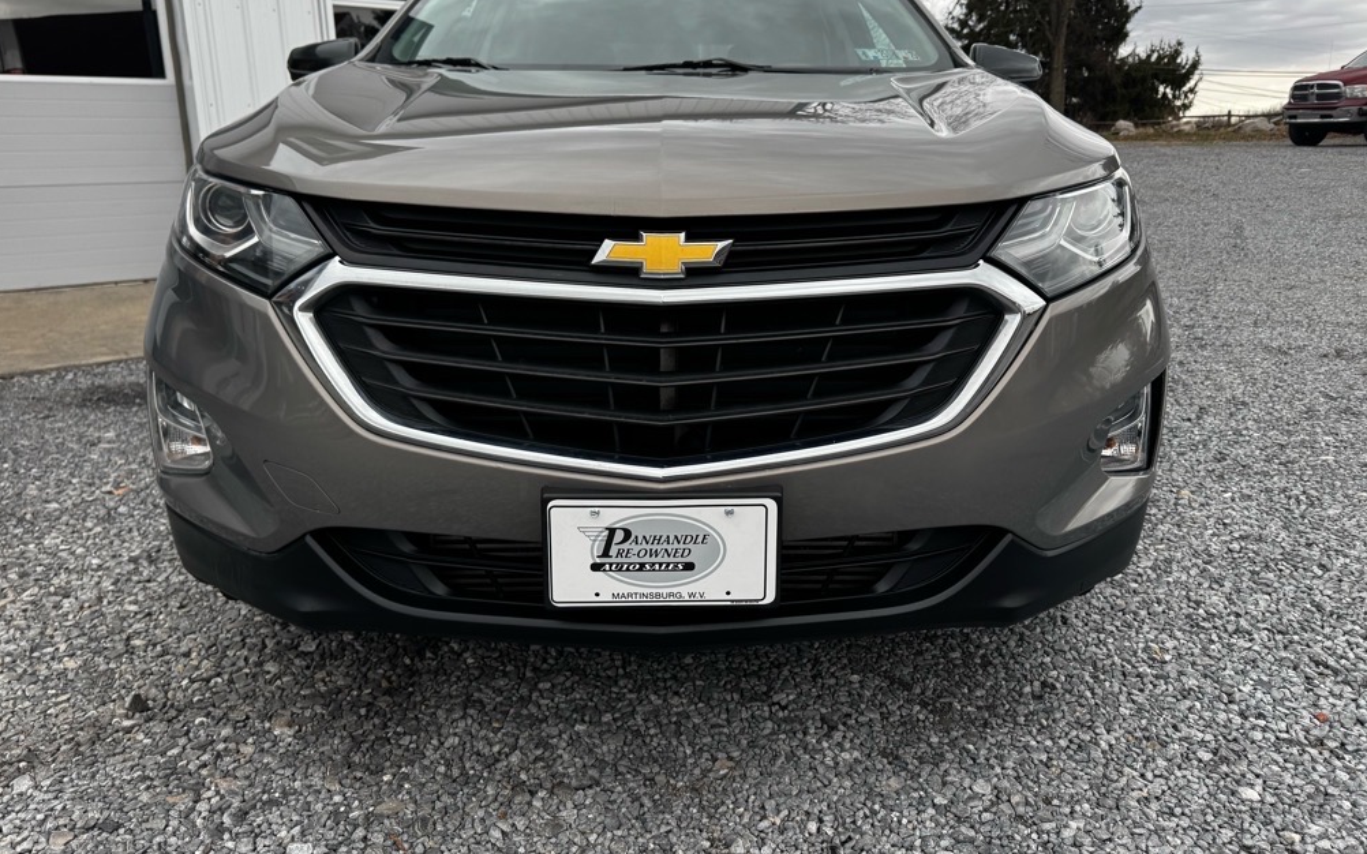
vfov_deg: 47.5
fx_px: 969
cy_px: 382
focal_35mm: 26
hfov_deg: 70.4
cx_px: 690
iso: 64
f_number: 1.78
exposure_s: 1/266
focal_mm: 6.76
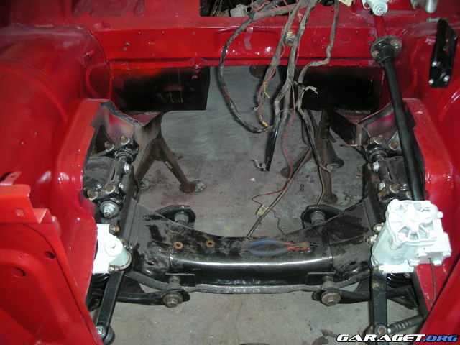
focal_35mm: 35
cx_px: 230
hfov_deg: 52.6
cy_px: 172
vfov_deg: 40.7
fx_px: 465
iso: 64
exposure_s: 1/60
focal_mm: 5.8
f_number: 2.8
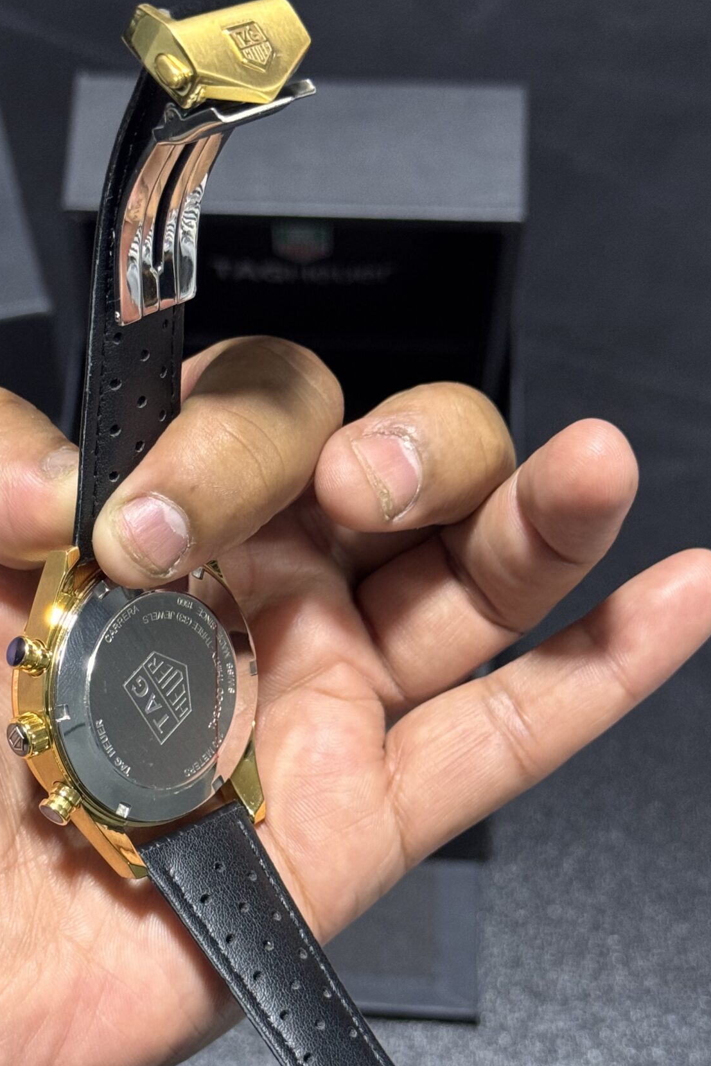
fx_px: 2280
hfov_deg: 17.6
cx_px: 181
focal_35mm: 77
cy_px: 717
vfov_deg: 26.2
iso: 200
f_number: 1.78
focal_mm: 6.76
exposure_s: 1/50
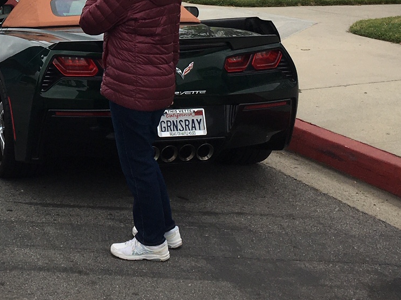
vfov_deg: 18.2
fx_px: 903
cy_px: -23
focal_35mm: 78
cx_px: -24
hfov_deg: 23.7
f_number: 2.2
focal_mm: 4.15
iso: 25
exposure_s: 1/635
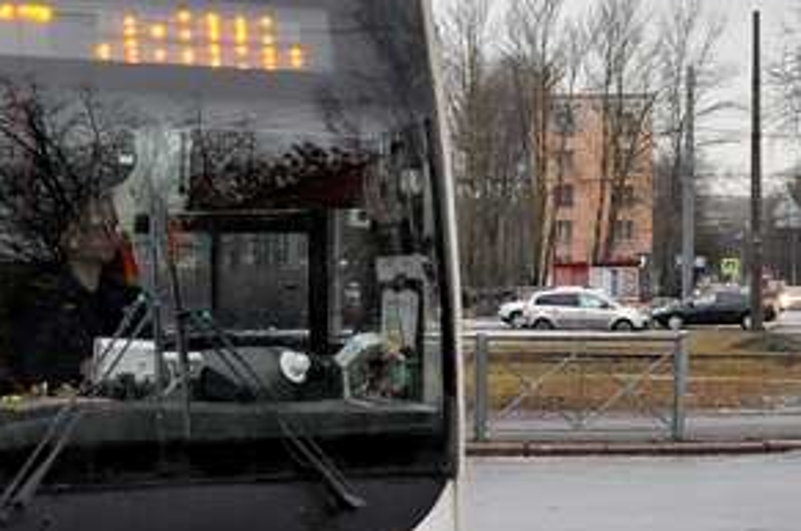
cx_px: -228
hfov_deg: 14.9
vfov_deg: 10.4
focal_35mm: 132
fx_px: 2927
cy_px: 139
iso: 1000
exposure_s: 1/800
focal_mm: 25
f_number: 4
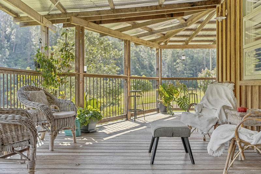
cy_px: 87
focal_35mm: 34
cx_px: 130
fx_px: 246
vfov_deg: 38.9
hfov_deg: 55.8
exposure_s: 1/640
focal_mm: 34
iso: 200
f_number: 2.8
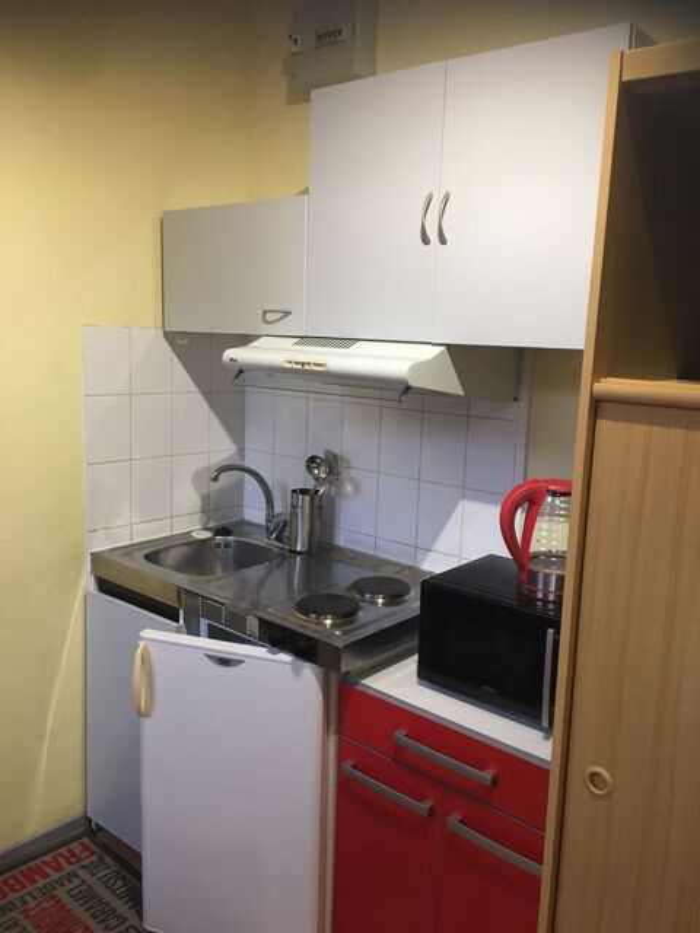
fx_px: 782
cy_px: 466
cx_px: 350
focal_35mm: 29
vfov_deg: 61.7
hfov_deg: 48.2
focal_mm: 4.15
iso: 100
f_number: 2.2
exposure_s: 1/33
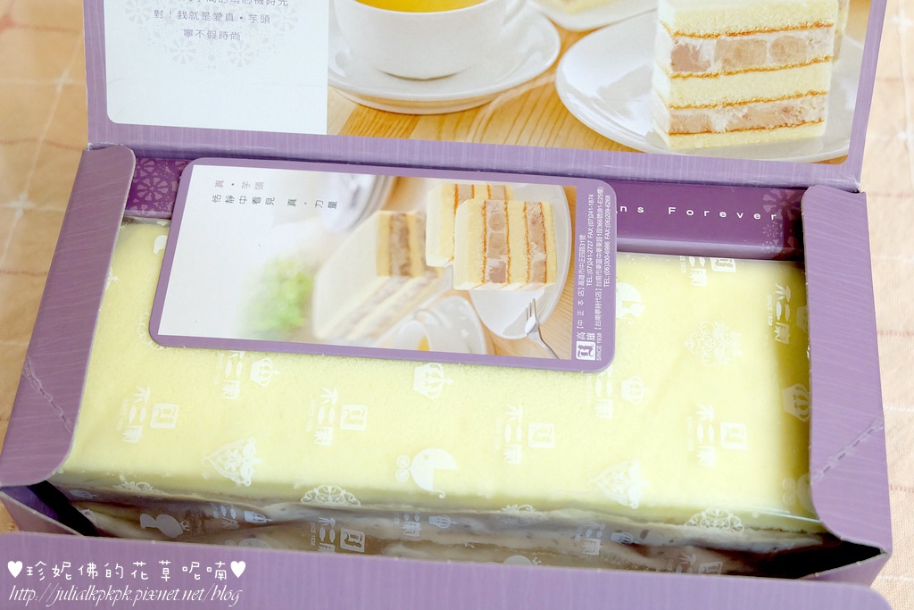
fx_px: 1295
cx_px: 457
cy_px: 305
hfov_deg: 38.9
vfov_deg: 26.5
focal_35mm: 51
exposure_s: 1/30
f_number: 5.6
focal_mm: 34
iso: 3200
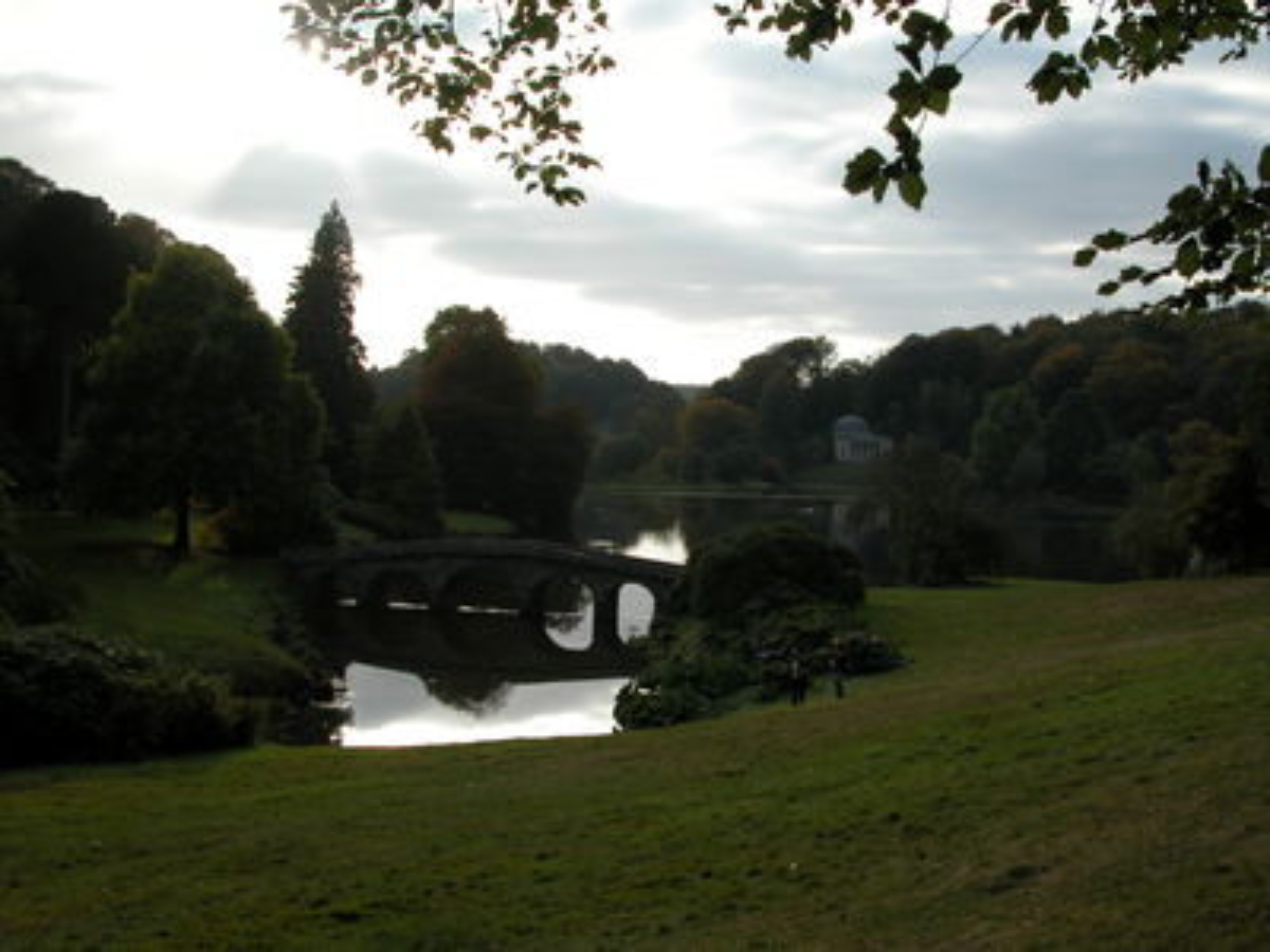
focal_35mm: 42
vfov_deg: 34.3
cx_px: 635
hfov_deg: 44.8
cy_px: 476
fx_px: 1541
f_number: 6.5
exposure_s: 1/213
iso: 100
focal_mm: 10.7
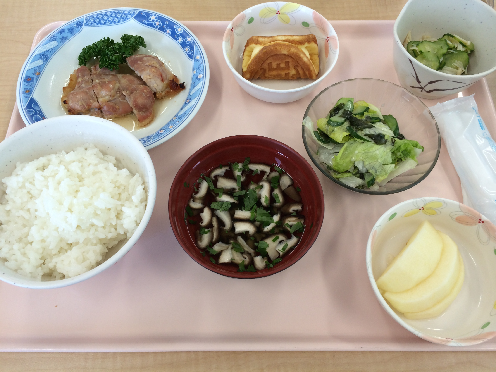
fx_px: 430
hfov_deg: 60.0
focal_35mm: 30
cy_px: 186
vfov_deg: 46.8
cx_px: 248
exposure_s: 1/60
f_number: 2.2
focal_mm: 4.12
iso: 50
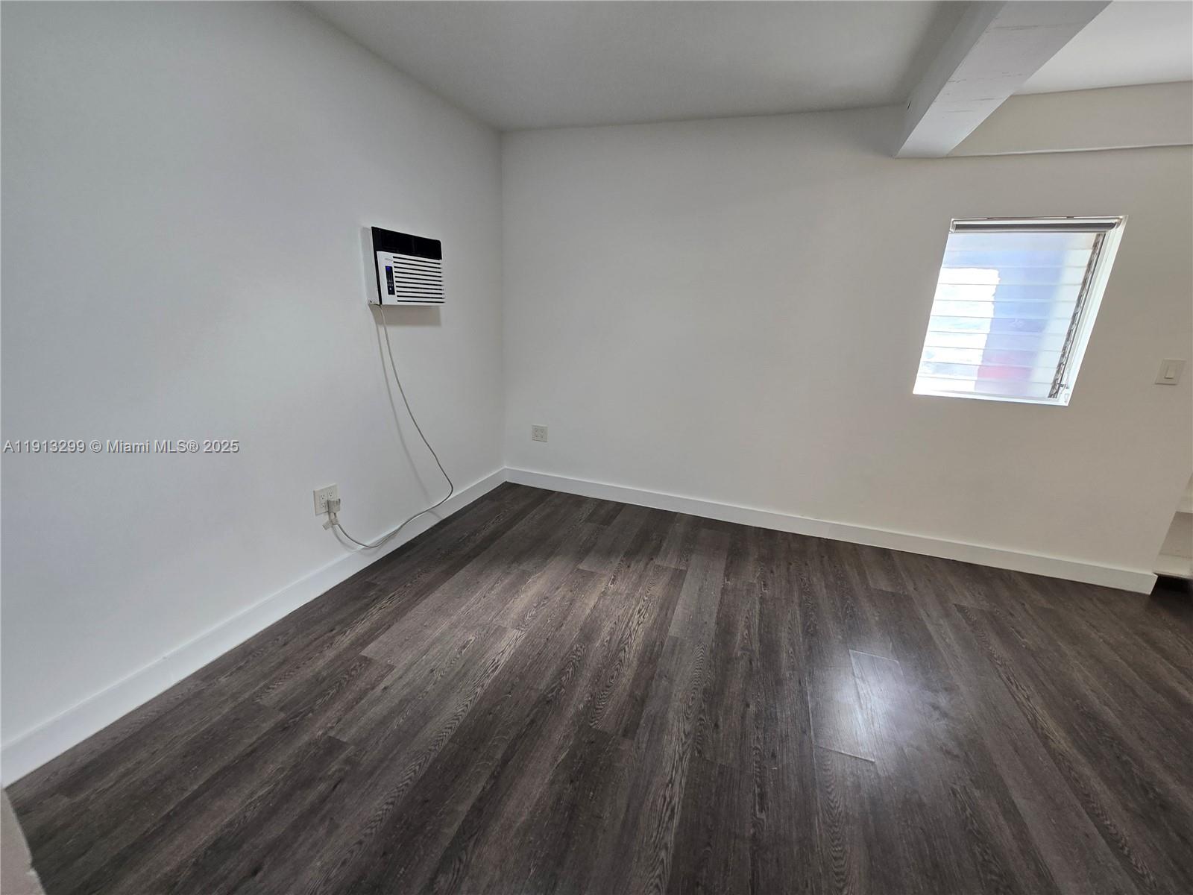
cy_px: 448
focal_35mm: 13
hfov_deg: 106.2
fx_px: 448
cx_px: 596
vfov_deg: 89.9
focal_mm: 2.2
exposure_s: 1/60
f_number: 2.2
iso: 64
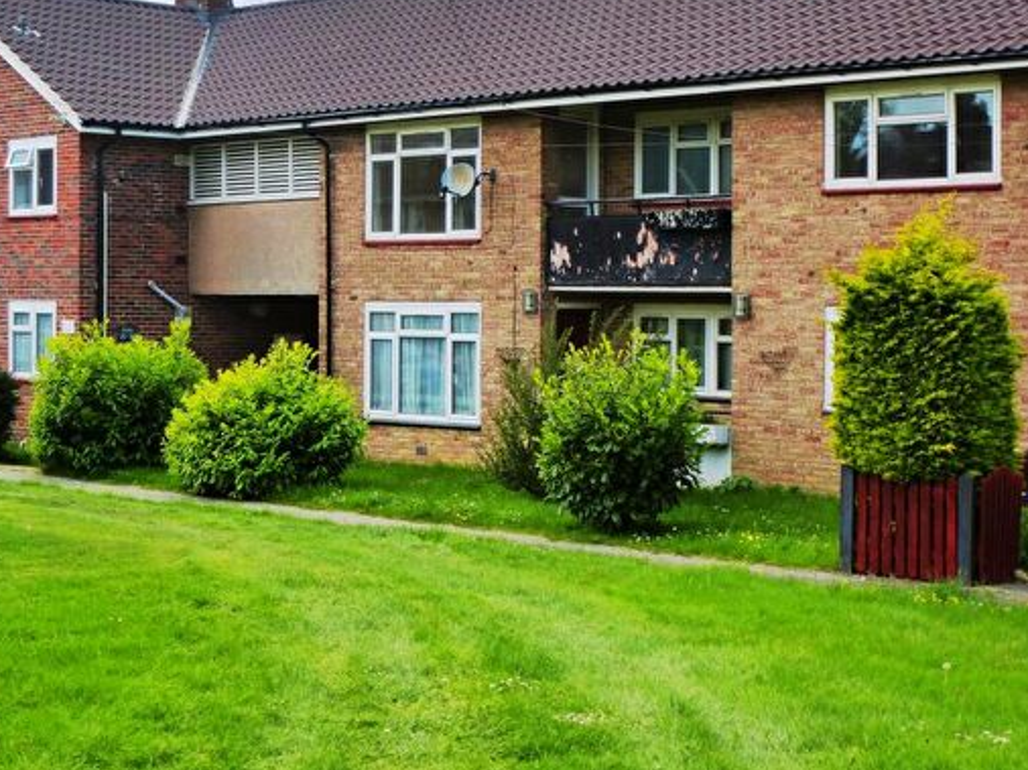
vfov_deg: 20.3
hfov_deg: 26.9
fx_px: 2137
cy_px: 245
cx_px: 323
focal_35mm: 72
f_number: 4.3
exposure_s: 1/320
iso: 160
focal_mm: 9.4
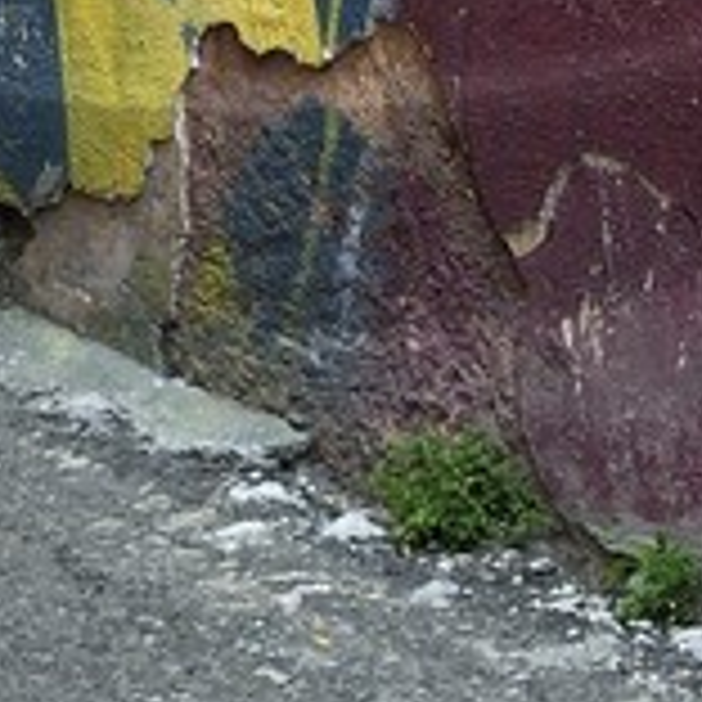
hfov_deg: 4.2
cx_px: 243
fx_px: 9591
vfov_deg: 4.0
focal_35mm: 418
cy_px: -1541
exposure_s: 1/200
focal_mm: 48
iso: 200
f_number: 5
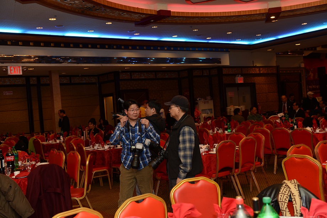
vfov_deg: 30.5
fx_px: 400
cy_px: 109
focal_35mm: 44
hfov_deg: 44.5
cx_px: 164
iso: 400
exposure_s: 1/60
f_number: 4
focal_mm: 44
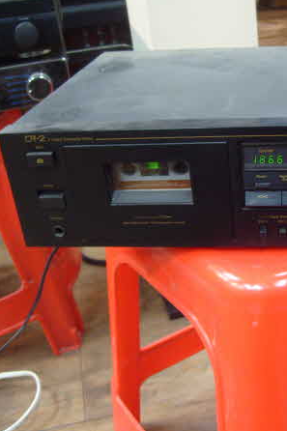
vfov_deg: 40.4
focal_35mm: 49
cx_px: 287
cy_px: 215
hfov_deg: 26.1
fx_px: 586
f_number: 2.8
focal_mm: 5.8
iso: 200
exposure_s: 1/10
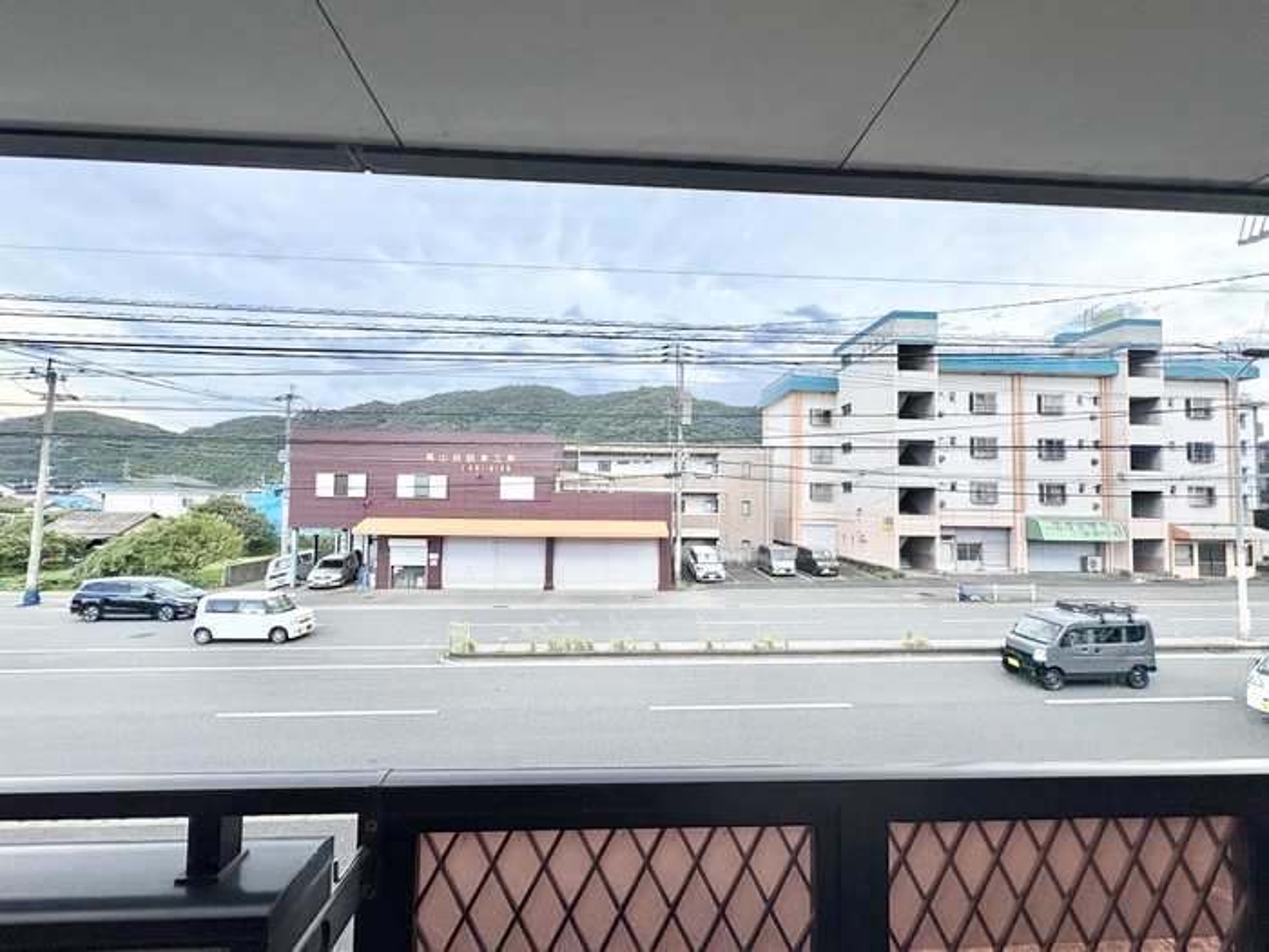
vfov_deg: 85.7
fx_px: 513
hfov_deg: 102.1
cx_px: 634
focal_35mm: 14
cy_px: 476
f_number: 2.2
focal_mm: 2.22
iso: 40
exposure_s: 1/451
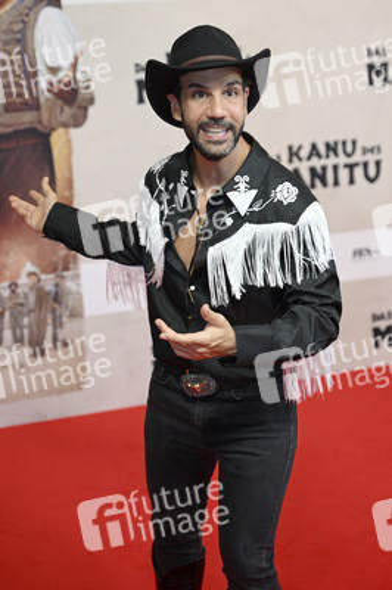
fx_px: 982
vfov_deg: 33.4
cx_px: 196
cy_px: 295
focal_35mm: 60
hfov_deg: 22.6
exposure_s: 1/160
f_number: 2.8
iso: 250
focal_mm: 60
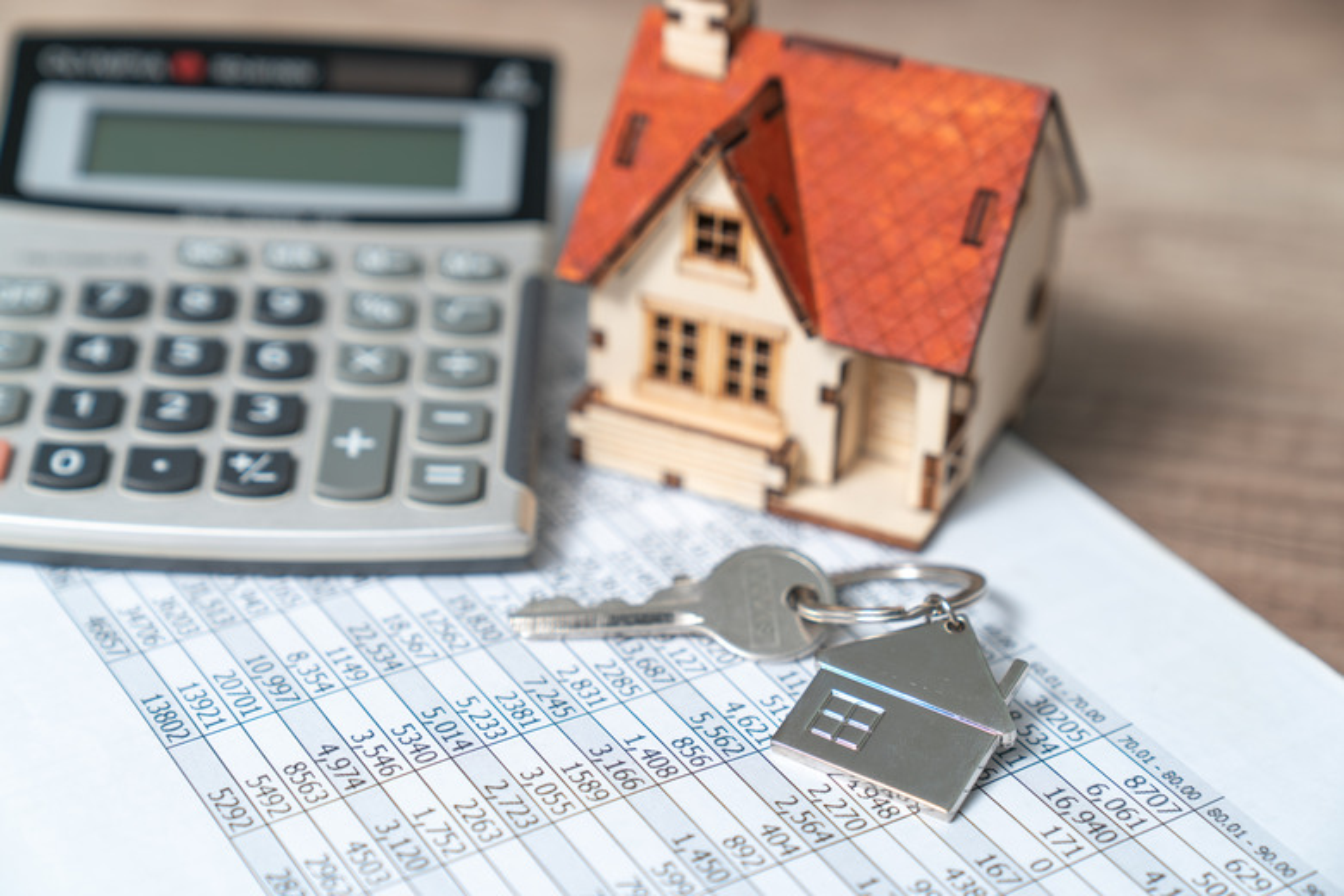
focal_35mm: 70
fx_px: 2613
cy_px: 448
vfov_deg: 19.5
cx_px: 672
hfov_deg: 28.8
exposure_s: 1/100
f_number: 4
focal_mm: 70
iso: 50
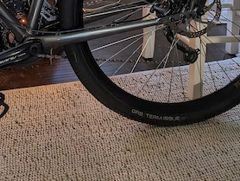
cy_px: -62
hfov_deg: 25.9
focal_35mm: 69
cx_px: -26
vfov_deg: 19.5
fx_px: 479
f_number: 1.85
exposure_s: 1/120
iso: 120
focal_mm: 6.81
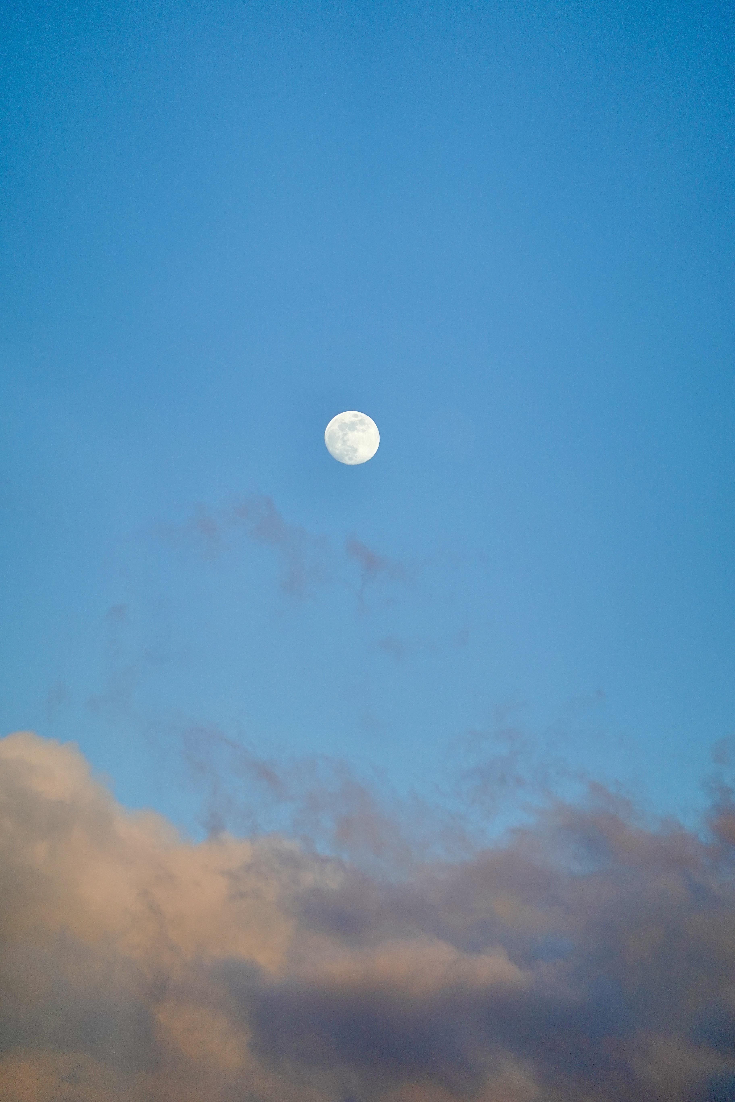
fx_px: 6125
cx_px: 368
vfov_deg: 10.3
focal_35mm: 200
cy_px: 551
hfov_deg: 6.9
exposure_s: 1/200
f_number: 4.5
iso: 125
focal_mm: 72
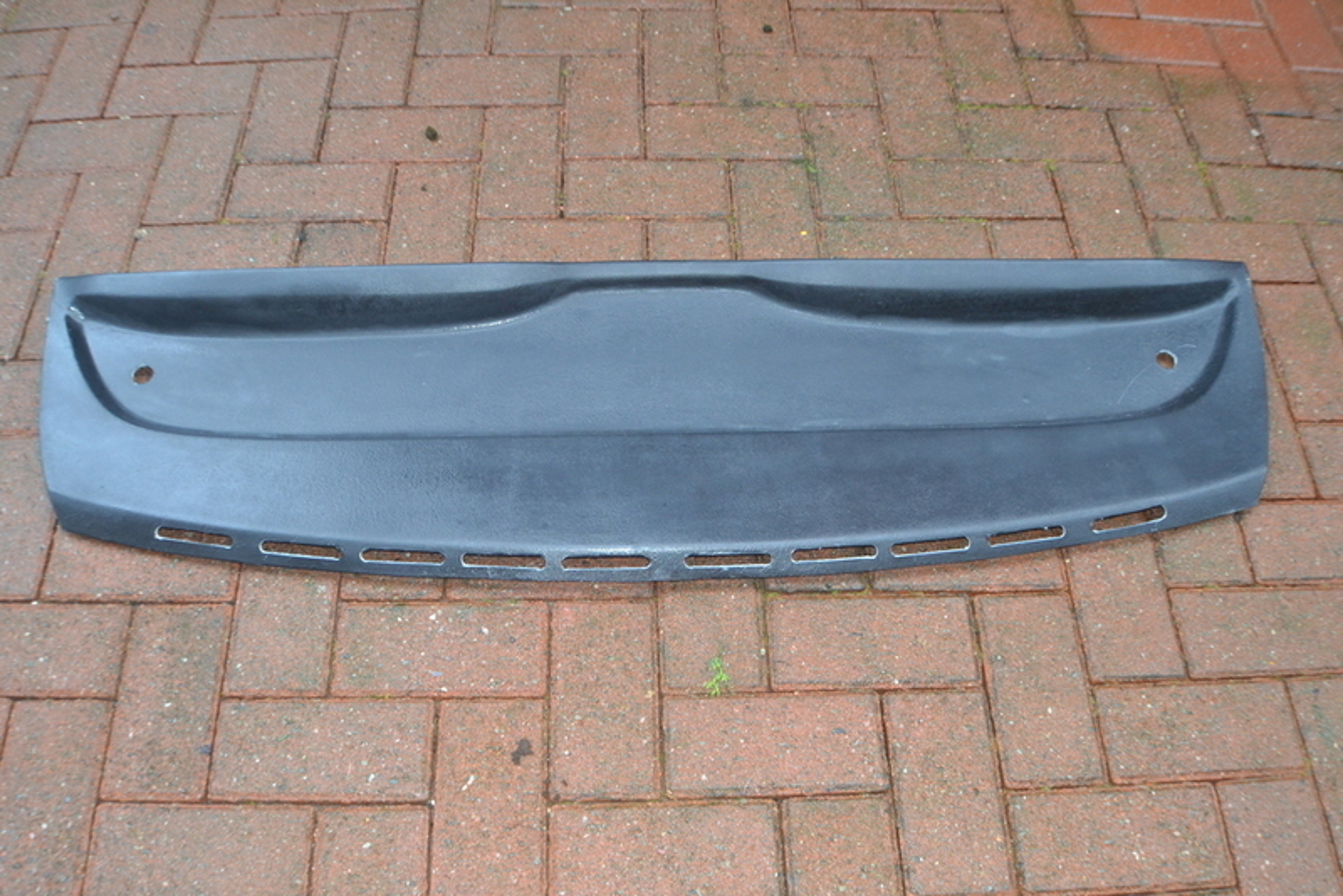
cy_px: 448
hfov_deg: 43.6
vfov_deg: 29.9
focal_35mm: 45
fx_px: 1679
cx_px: 672
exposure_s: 1/60
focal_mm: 30
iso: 900
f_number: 4.2
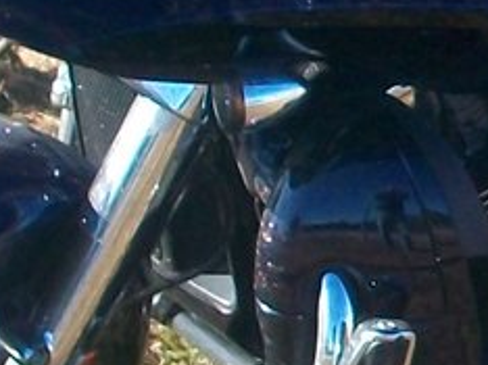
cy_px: 24
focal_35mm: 220
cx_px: 754
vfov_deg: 6.7
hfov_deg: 8.8
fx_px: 3098
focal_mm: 5.7
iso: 80
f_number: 2.8
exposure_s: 1/400
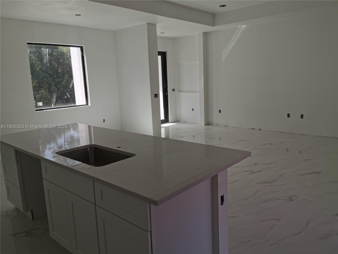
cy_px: 127
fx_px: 264
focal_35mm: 27
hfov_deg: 65.3
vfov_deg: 51.4
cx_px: 169
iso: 50
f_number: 1.6
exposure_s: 1/671
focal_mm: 5.56
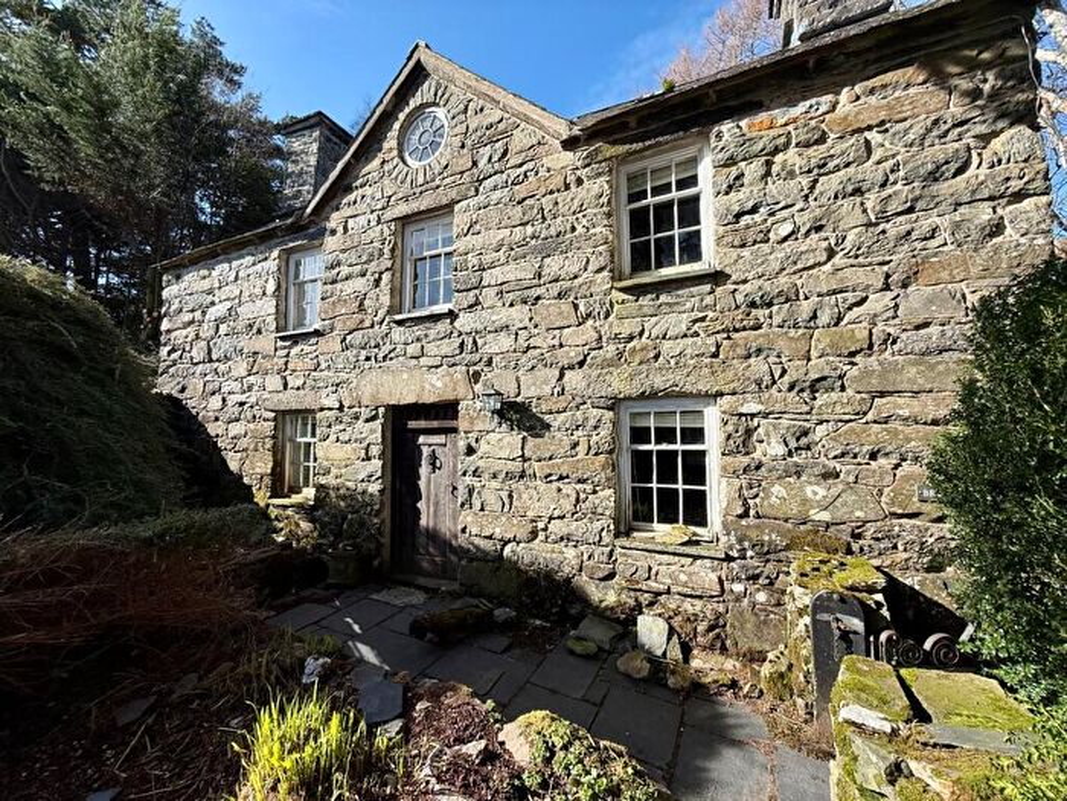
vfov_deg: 85.7
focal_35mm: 14
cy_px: 400
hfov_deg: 102.1
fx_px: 432
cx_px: 534
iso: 50
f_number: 2.2
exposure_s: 1/1068
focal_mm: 2.22
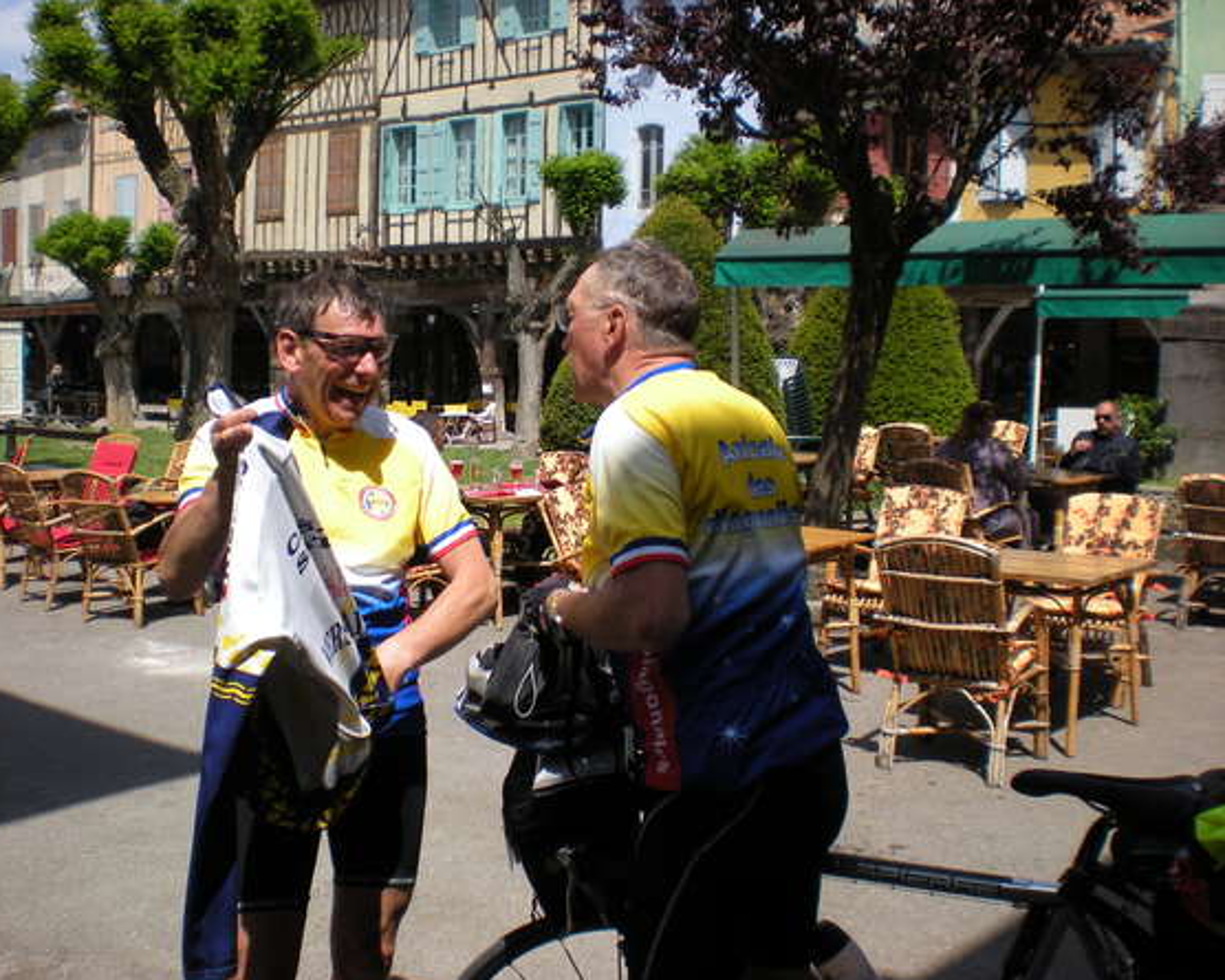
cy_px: 493
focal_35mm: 40
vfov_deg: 37.3
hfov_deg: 45.8
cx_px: 566
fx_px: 1450
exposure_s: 1/412
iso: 64
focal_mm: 6.3
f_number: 4.6
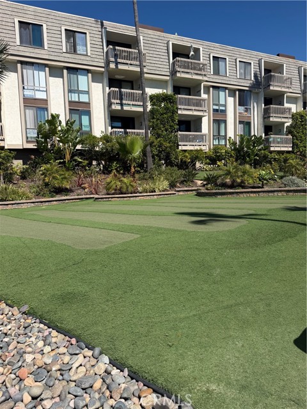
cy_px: 204
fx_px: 284
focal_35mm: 24
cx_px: 154
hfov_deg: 56.8
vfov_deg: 71.6
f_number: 1.78
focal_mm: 6.76
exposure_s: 1/4975
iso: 80
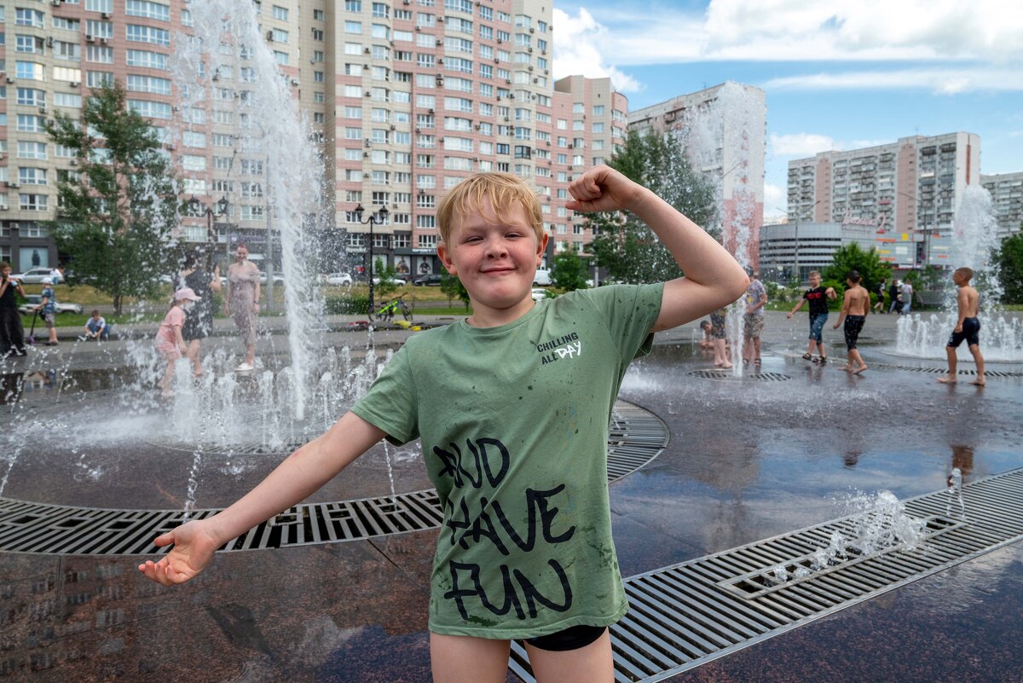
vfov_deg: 53.2
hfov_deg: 73.7
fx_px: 682
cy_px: 342
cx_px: 512
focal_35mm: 24
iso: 110
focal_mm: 24
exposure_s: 1/320
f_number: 8
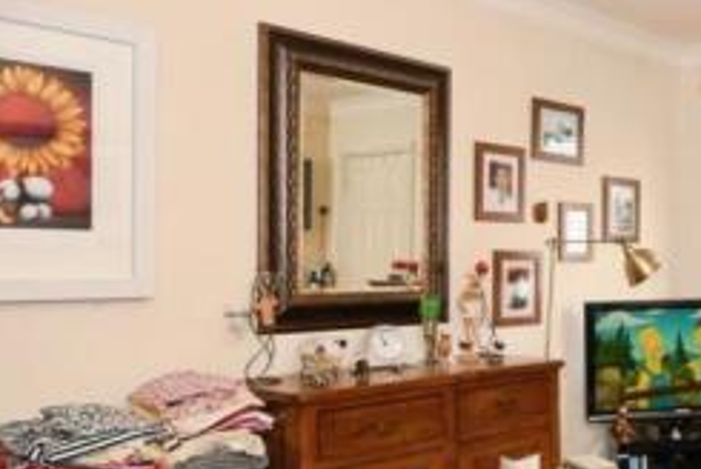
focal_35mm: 40
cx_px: 701
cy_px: 256
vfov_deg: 33.5
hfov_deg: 42.0
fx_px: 780
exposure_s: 1/60
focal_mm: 10
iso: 400
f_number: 8
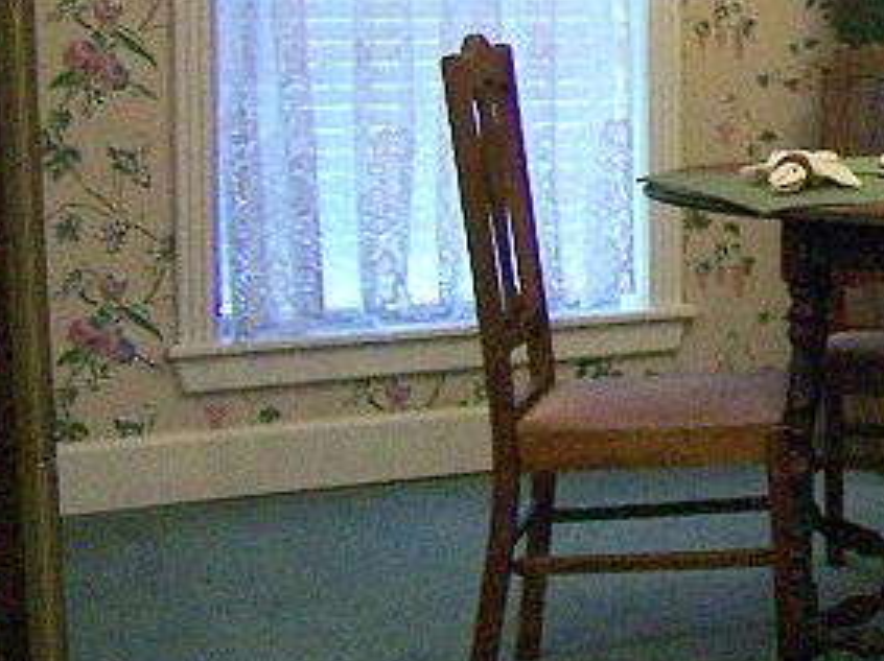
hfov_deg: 13.1
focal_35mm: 138
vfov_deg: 10.7
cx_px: 1511
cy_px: 172
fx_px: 3521
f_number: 3.2
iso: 400
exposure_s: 1/13
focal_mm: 6.3
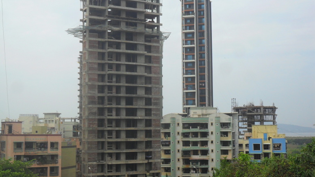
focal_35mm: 57
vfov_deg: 21.1
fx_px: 476
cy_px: 89
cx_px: 158
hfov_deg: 36.6
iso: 100
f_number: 5
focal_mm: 9.3
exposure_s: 1/1000
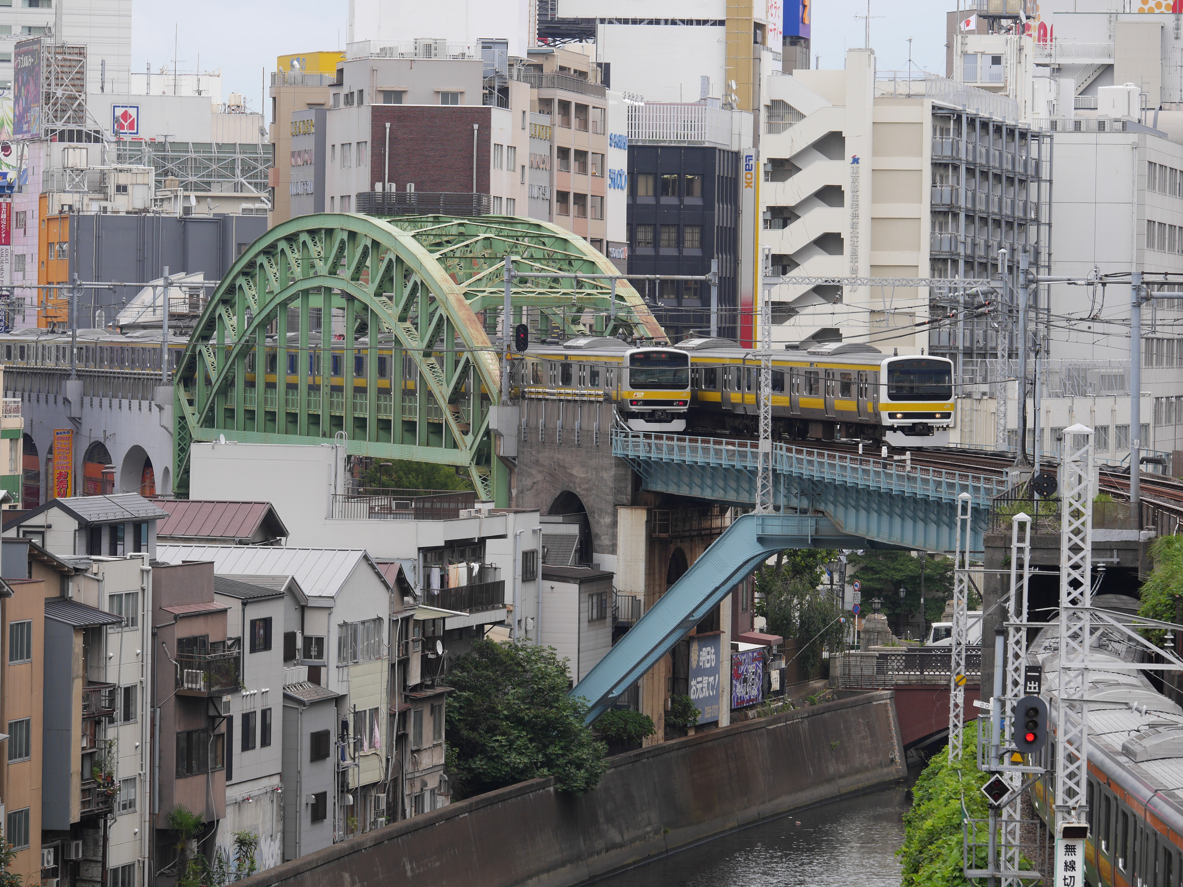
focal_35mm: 187
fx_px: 6391
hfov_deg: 10.6
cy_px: 441
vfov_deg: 7.9
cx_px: 589
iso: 200
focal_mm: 93
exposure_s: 1/400
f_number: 5.6
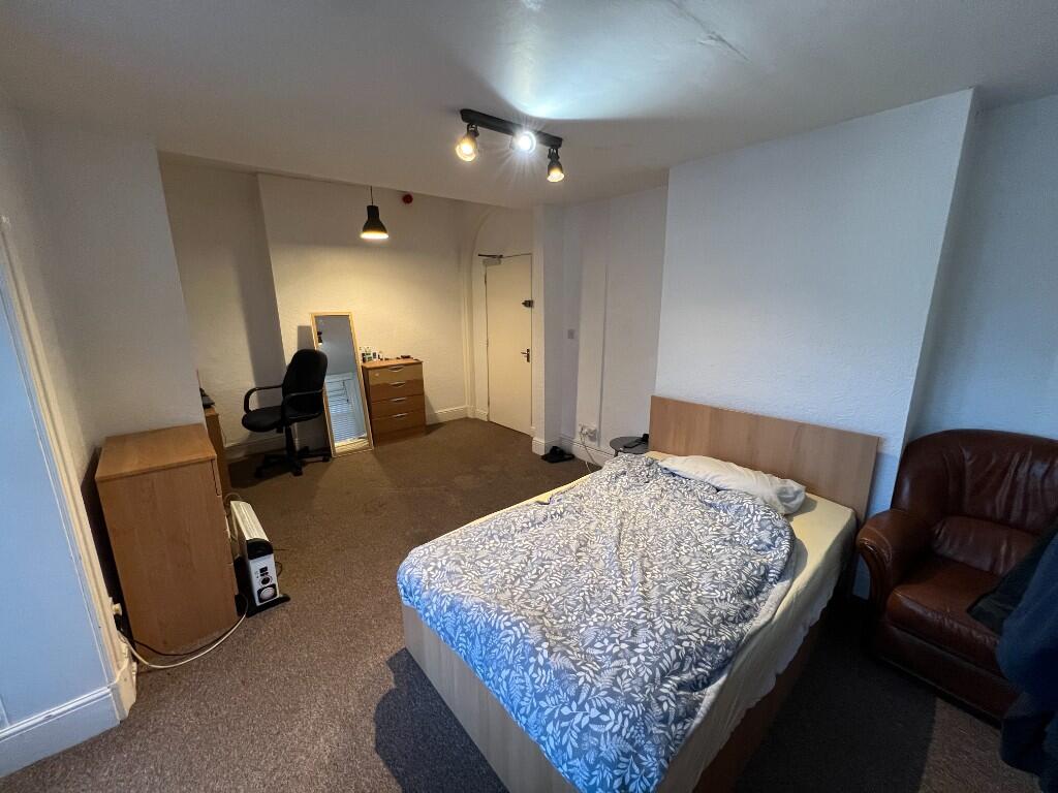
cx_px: 529
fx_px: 397
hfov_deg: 106.2
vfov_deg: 89.9
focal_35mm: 13
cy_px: 396
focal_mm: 1.57
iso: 320
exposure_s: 1/50
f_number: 1.8
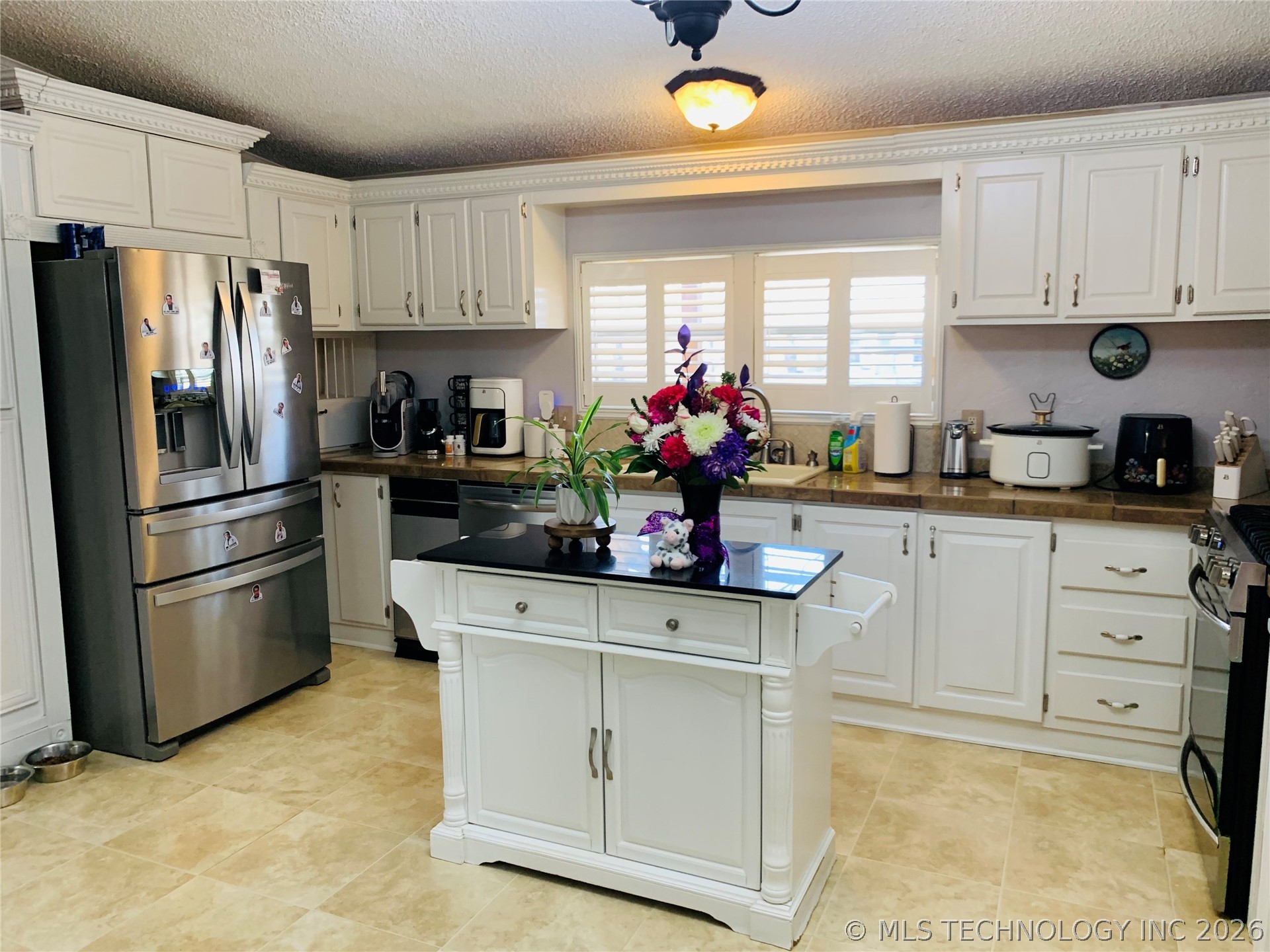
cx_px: 635
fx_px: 954
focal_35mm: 26
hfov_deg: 67.3
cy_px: 476
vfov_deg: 53.1
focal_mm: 4.25
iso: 200
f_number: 1.8
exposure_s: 1/60
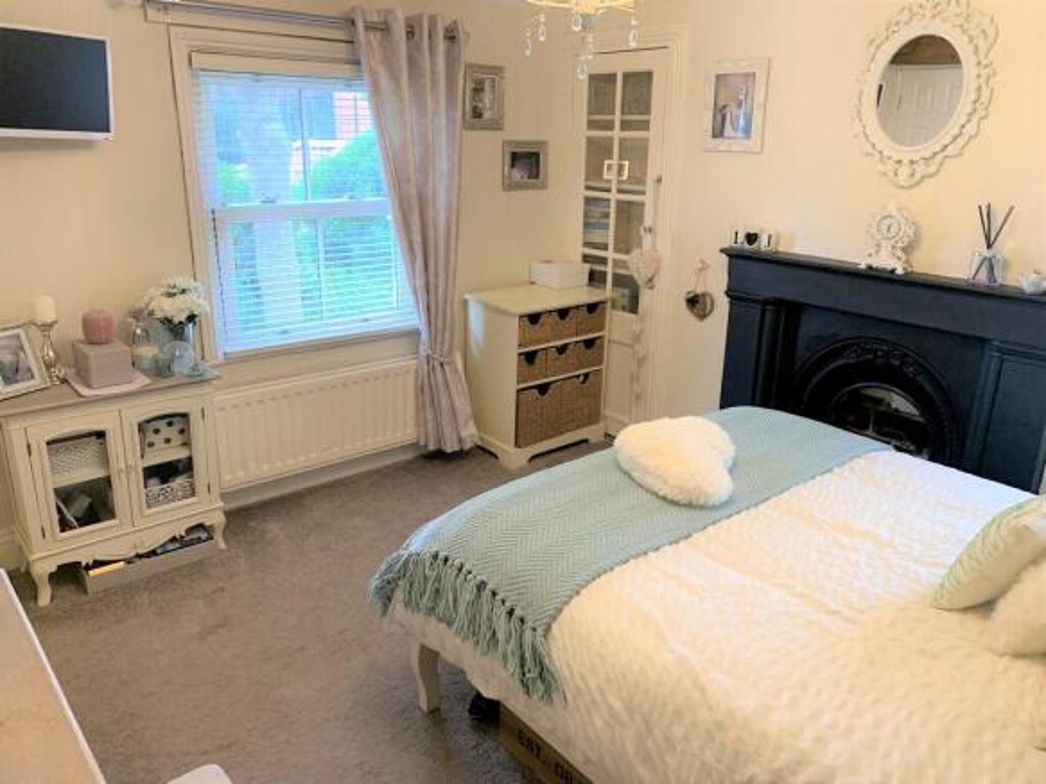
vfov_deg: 53.0
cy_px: 392
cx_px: 523
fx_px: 785
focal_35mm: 26
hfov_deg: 67.3
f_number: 1.8
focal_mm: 4.25
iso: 200
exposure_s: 1/50
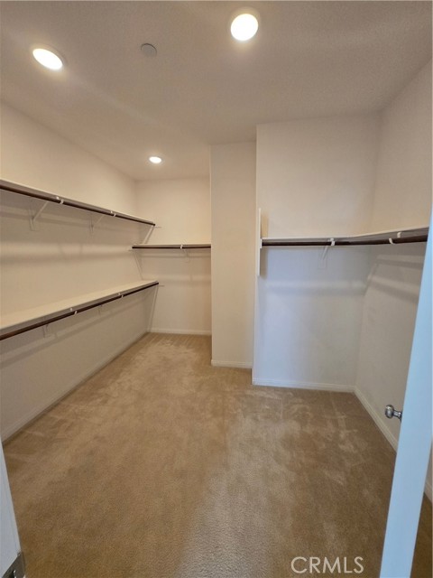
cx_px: 216
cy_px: 289
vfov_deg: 106.2
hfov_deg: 89.9
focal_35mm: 13
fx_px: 217
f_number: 2.2
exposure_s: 1/60
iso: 125
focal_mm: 1.7
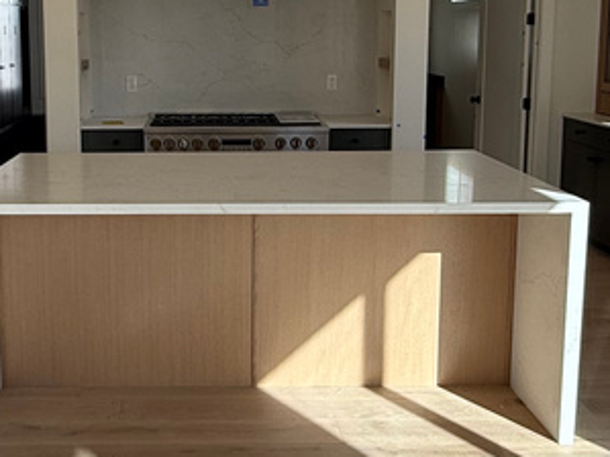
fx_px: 846
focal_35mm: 48
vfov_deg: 30.0
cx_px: 208
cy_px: 141
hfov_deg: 39.3
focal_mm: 2.22
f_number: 2.2
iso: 50
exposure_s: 1/372
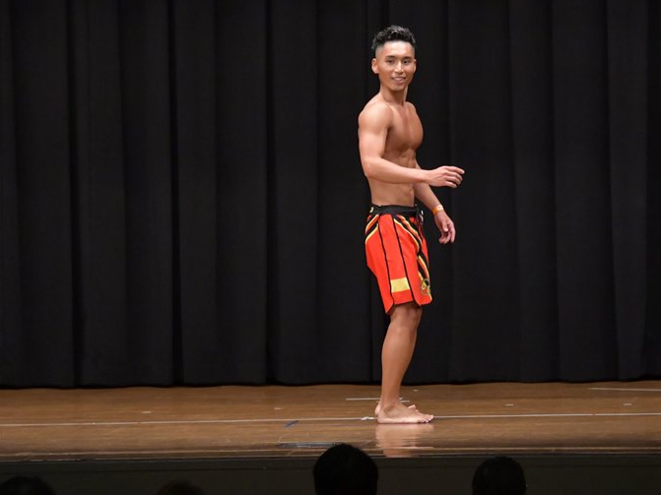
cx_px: 380
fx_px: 4601
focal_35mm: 241
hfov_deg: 8.2
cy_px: 245
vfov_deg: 6.2
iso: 6400
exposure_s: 1/400
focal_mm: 145
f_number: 5.6
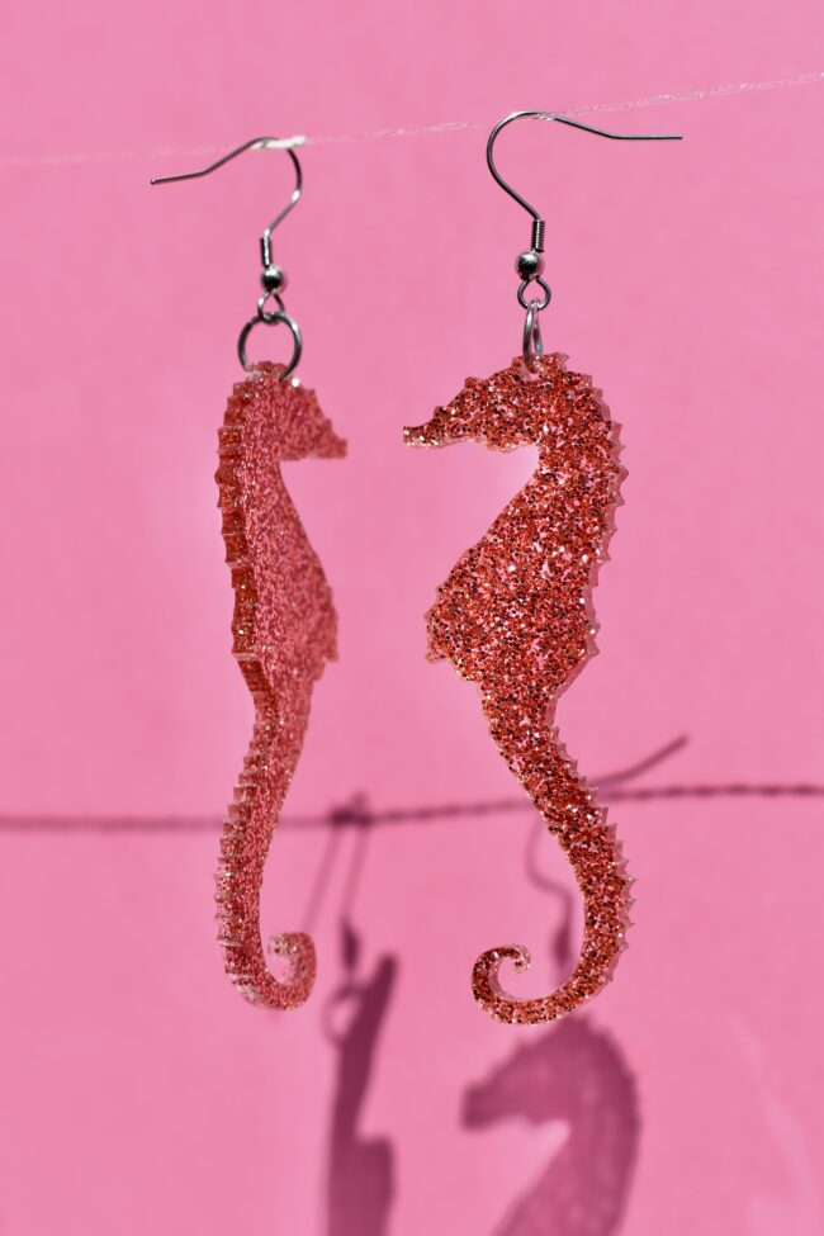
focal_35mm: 70
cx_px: 412
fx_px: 2403
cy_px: 618
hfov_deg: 19.5
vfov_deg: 28.8
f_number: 4
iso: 100
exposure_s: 1/2000
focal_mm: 35
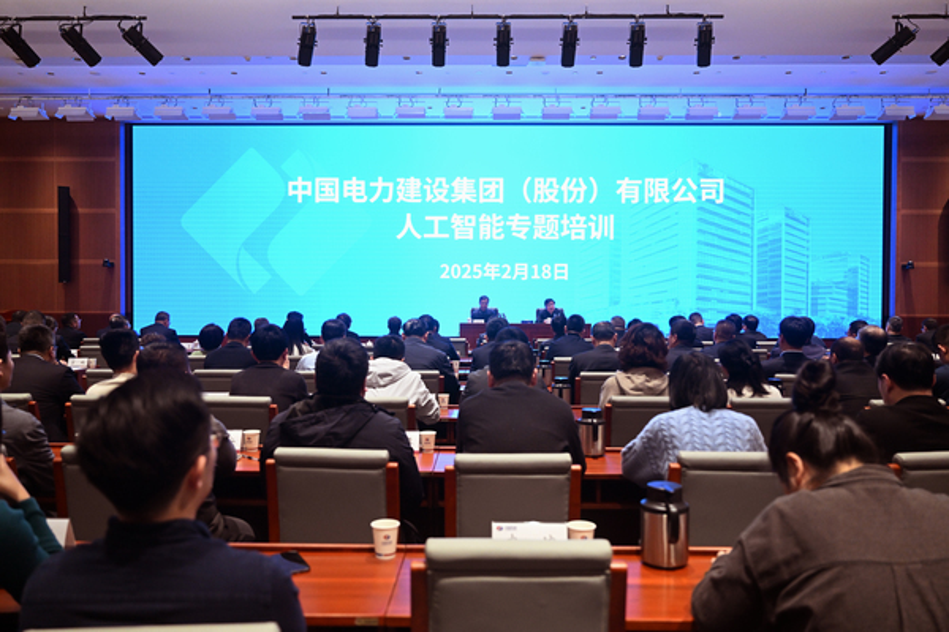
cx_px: 474
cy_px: 316
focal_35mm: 30
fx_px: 778
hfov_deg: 62.8
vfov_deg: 44.3
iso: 3200
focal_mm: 29.5
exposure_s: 1/320
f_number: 3.2
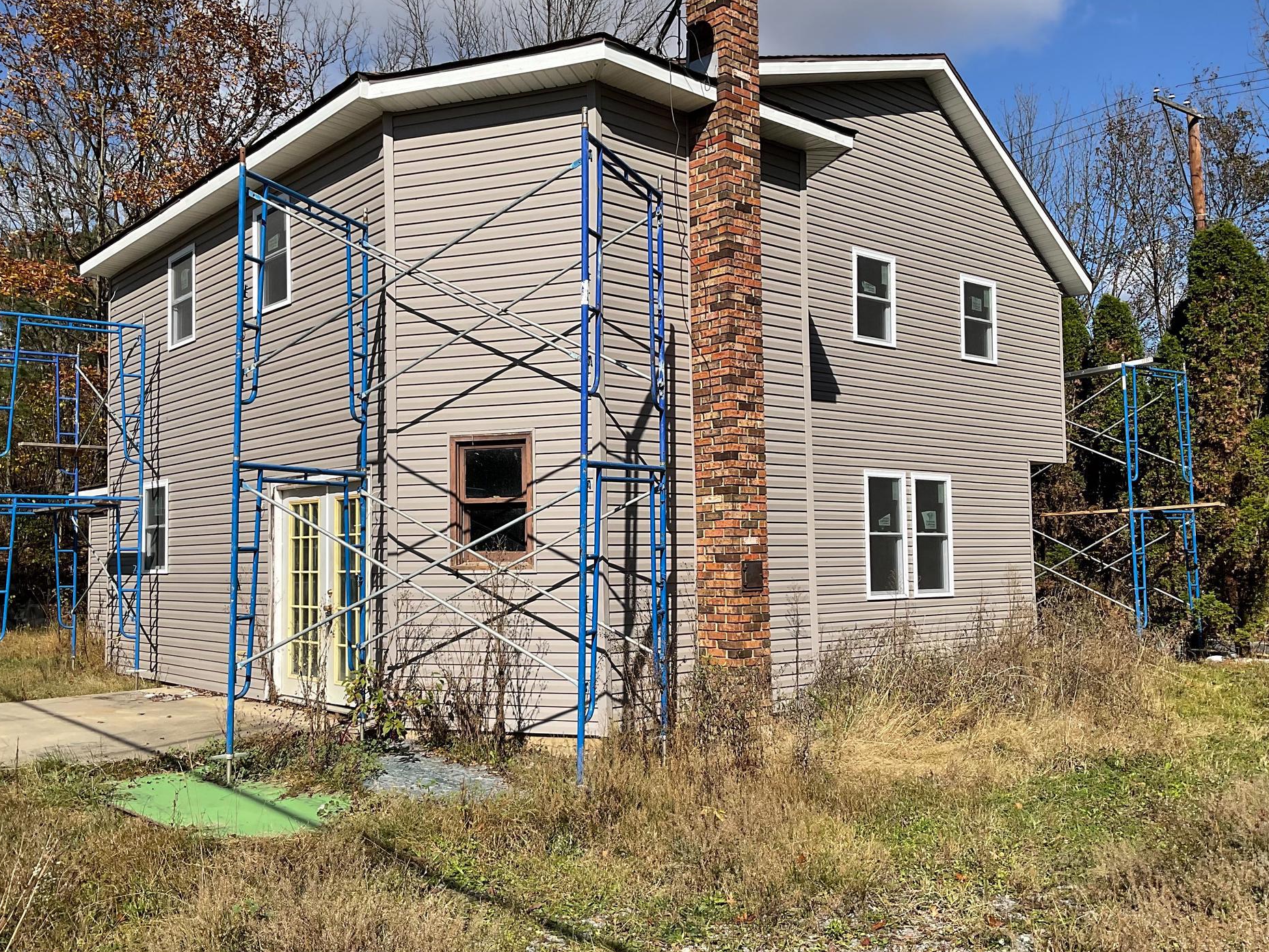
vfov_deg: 44.2
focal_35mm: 32
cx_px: 585
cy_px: 487
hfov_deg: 56.7
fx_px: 1173
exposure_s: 1/2427
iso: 16
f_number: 1.8
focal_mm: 3
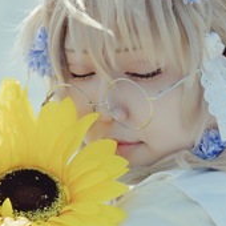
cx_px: 129
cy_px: 319
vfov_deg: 1.9
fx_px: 6714
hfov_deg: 1.9
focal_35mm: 909
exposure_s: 1/800
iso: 50
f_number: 2.8
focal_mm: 168
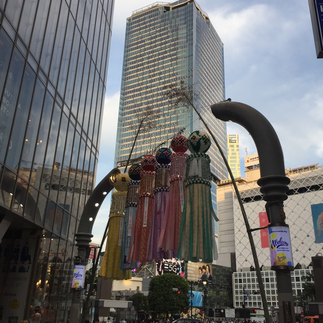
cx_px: 164
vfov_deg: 47.2
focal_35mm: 35
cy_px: 149
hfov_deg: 47.2
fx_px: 369
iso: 32
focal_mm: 4.15
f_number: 2.2
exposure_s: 1/366
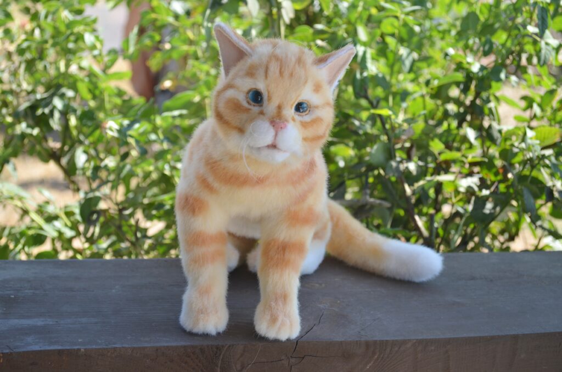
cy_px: 186
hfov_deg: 30.6
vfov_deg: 20.5
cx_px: 281
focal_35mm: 66
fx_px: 1028
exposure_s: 1/125
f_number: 5.6
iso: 100
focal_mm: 44
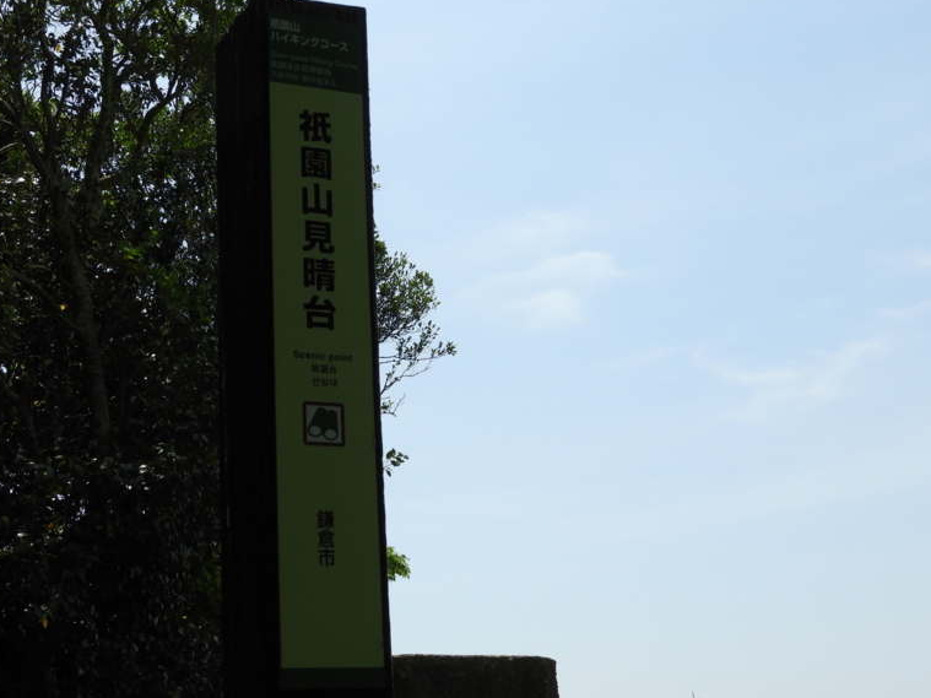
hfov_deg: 35.3
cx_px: 335
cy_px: 337
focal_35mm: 54
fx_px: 1452
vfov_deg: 27.0
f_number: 3.8
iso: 100
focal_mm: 7.2
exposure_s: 1/1000
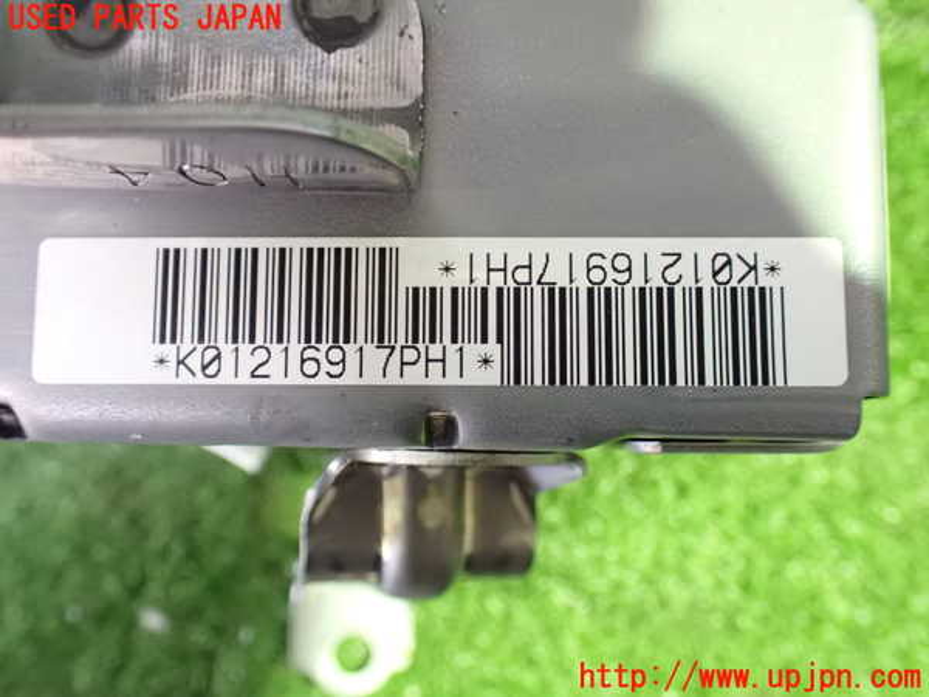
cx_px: 464
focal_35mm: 30
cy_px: 348
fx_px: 805
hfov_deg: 60.0
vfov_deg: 46.8
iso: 1600
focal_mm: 5.4
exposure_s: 1/20
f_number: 2.3
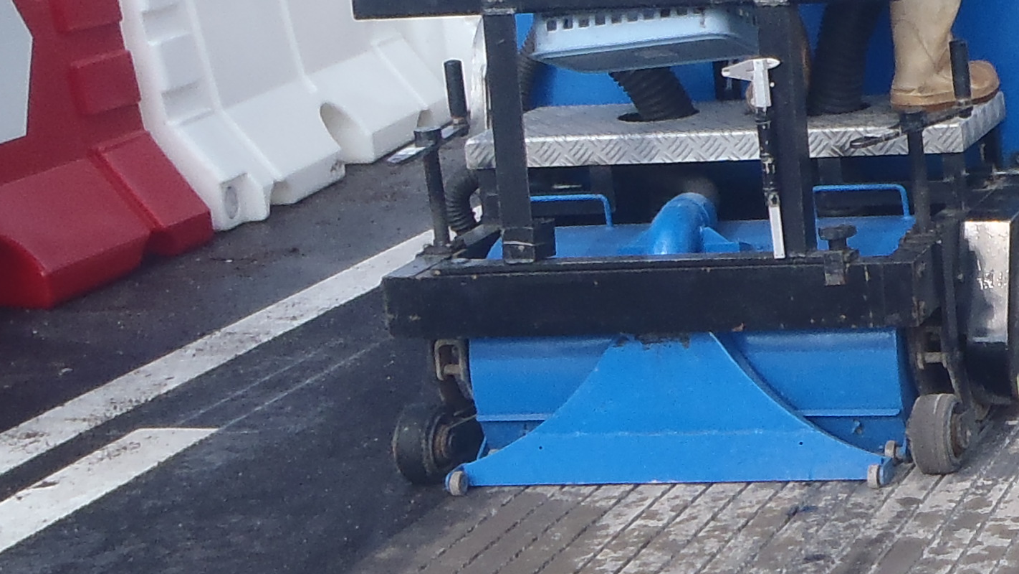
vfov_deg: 13.1
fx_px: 2486
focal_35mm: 92
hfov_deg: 20.9
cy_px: 172
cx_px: 1347
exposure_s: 1/250
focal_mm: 5
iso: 80
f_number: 4.5
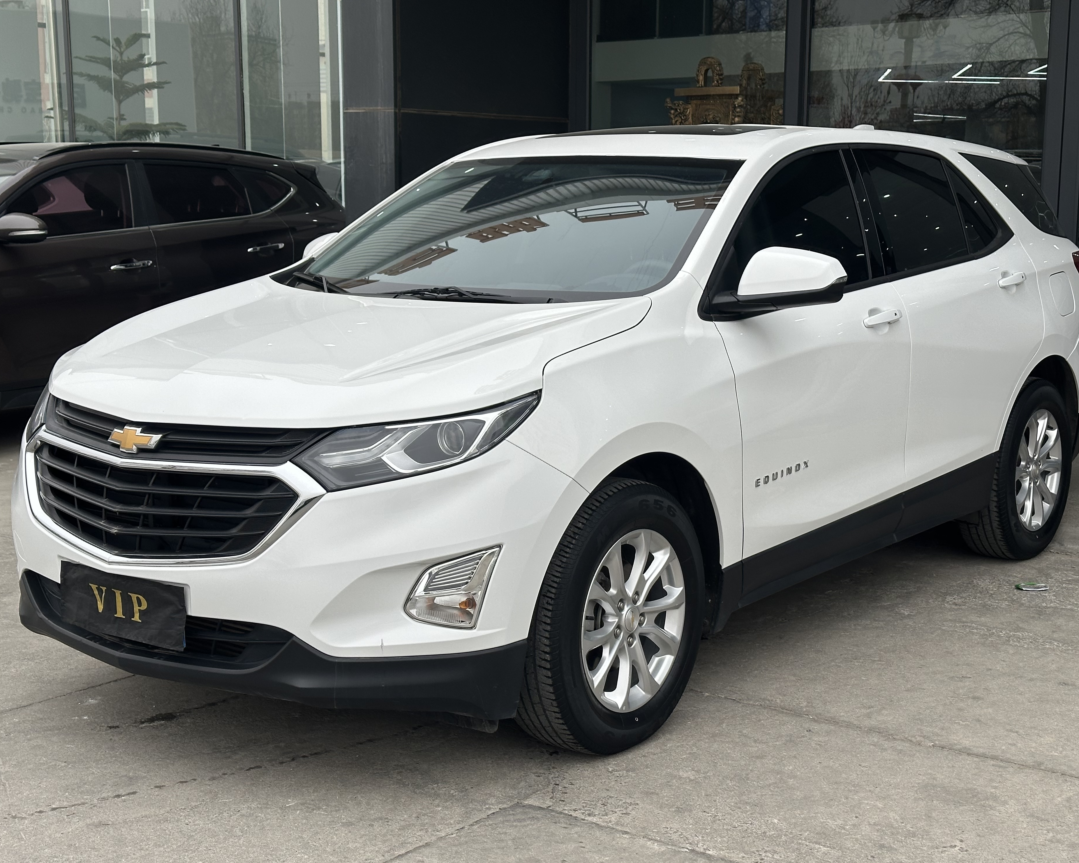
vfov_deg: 29.7
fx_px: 1629
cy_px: 437
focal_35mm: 51
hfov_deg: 36.7
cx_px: 552
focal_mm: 6.86
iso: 64
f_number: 1.78
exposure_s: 1/816
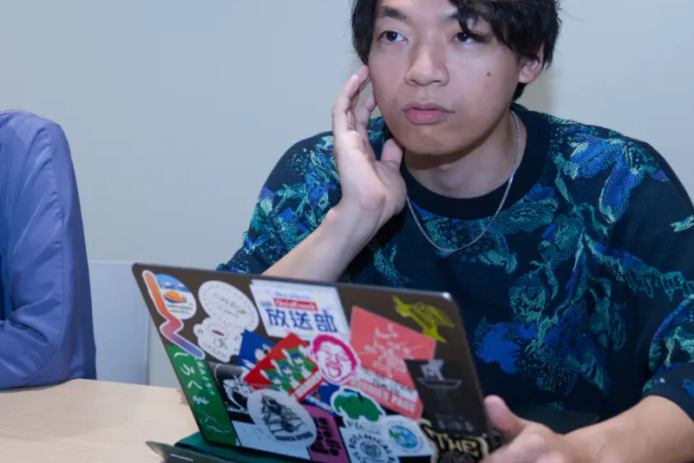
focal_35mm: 56
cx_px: 232
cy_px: 193
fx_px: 1080
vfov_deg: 24.2
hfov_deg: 35.3
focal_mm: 35
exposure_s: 1/125
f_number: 3.2
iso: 250
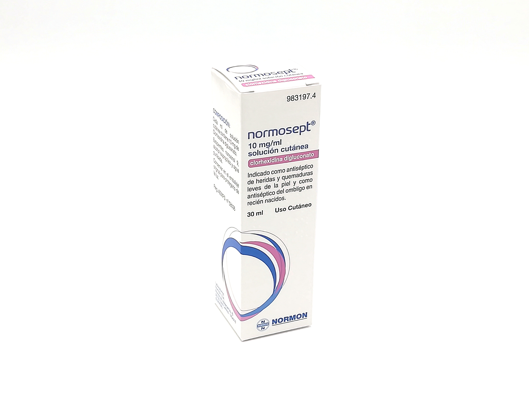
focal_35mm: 60
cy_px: 198
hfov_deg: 32.2
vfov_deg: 24.4
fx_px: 917
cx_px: 264
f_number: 2.2
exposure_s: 1/452
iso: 50
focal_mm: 3.83
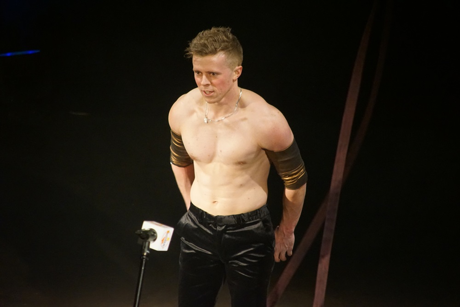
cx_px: 230
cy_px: 154
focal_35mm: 300
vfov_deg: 4.6
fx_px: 3834
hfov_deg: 6.9
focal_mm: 200
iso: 3200
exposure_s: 1/125
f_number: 6.3
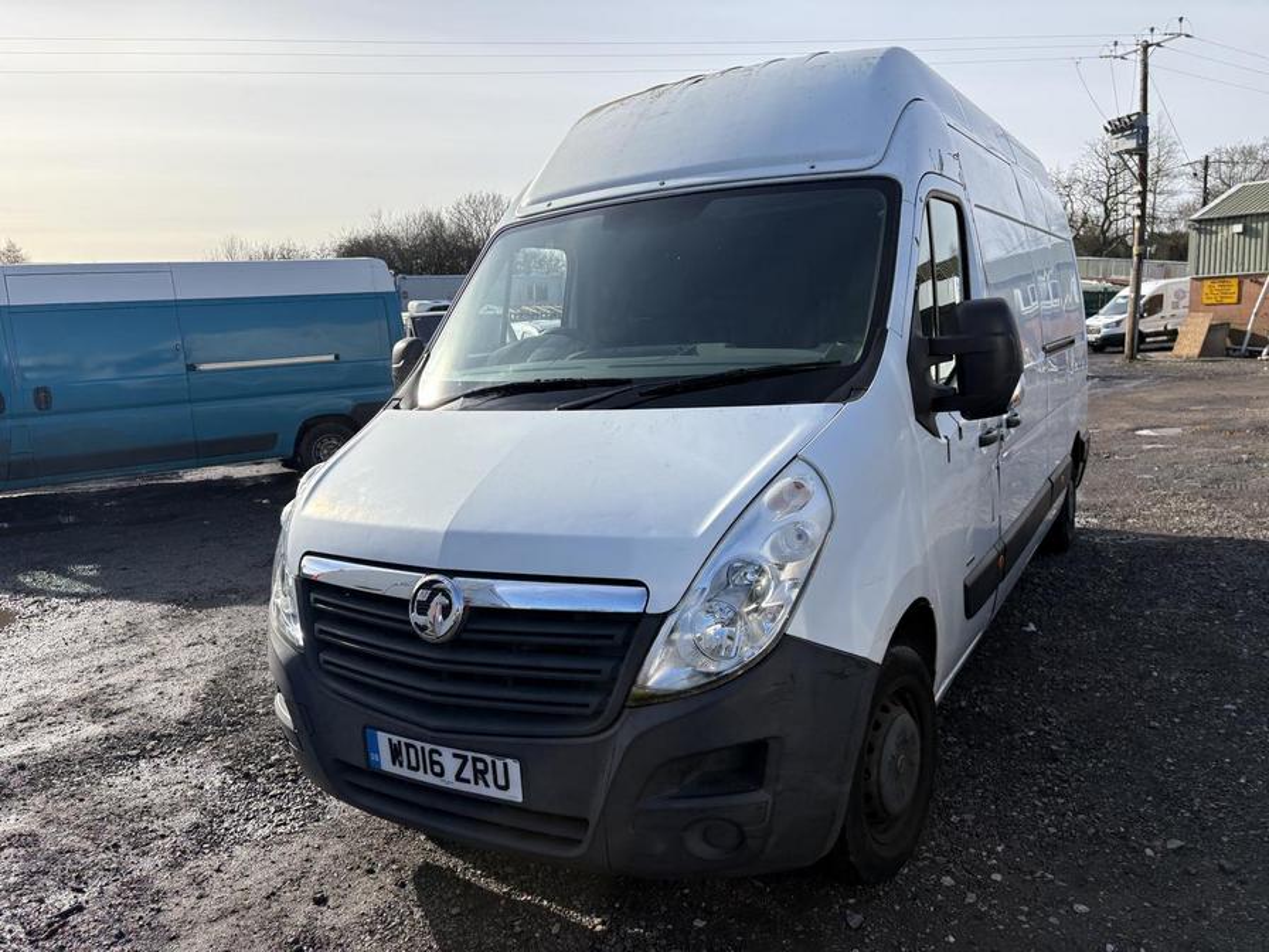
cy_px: 476
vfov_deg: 53.1
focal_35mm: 26
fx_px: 953
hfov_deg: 67.3
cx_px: 634
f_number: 1.6
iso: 50
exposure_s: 1/2747
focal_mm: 5.96
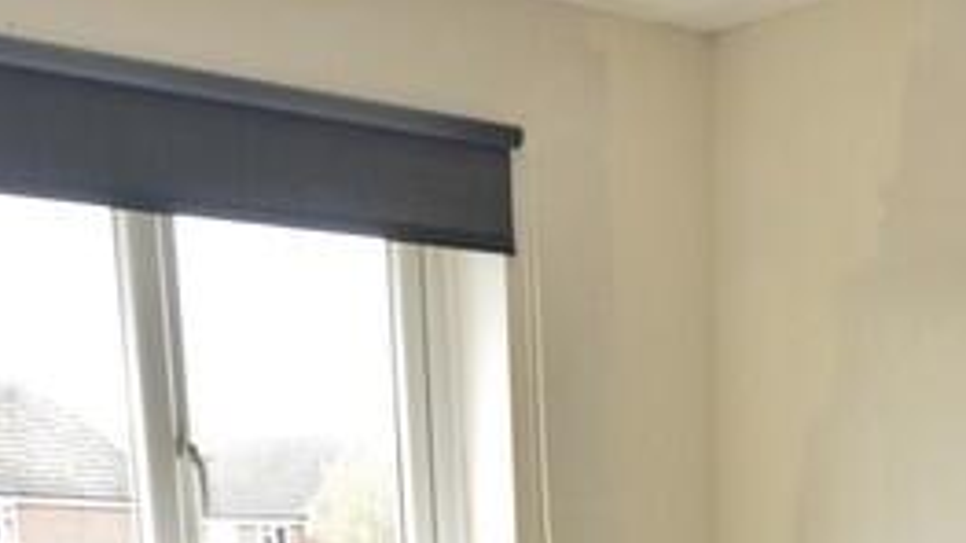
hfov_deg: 30.4
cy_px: 1002
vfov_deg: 15.3
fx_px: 1717
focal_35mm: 67
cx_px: 819
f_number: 5.6
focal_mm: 11
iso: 400
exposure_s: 1/60
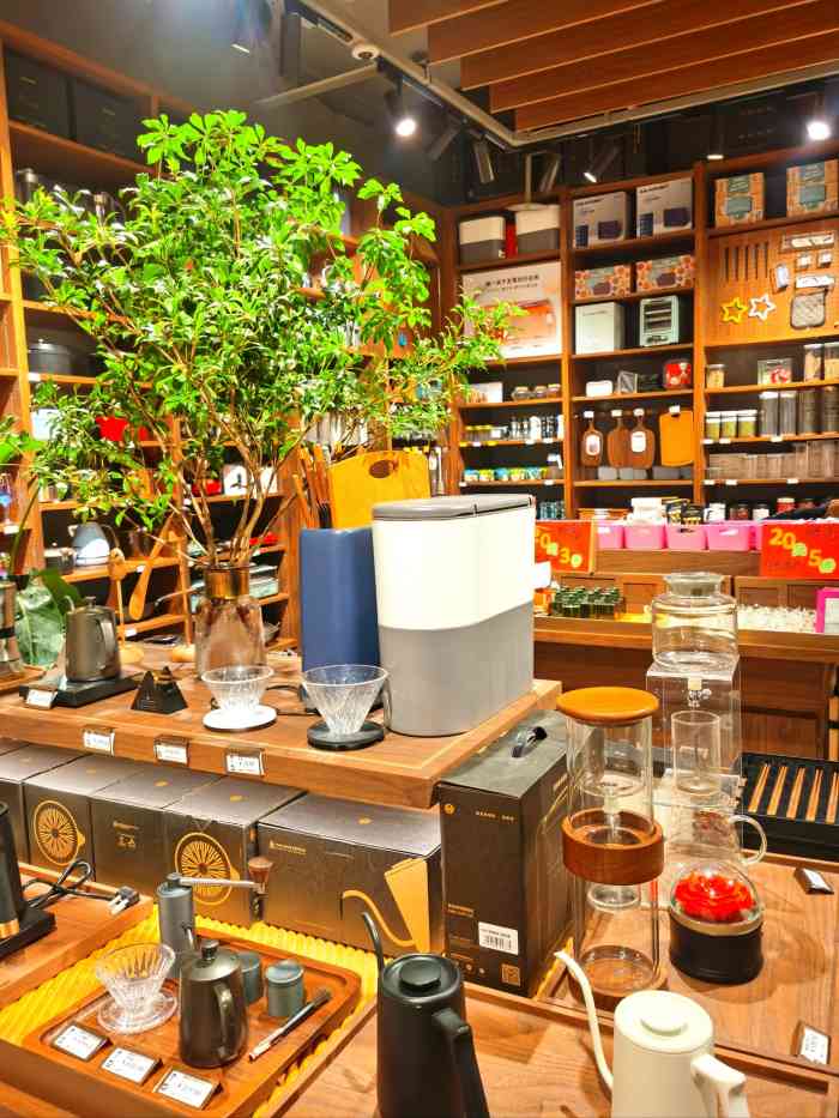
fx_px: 872
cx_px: 420
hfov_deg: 51.4
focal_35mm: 27
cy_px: 559
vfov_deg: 65.3
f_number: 1.6
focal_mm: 5.56
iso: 64
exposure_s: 1/100
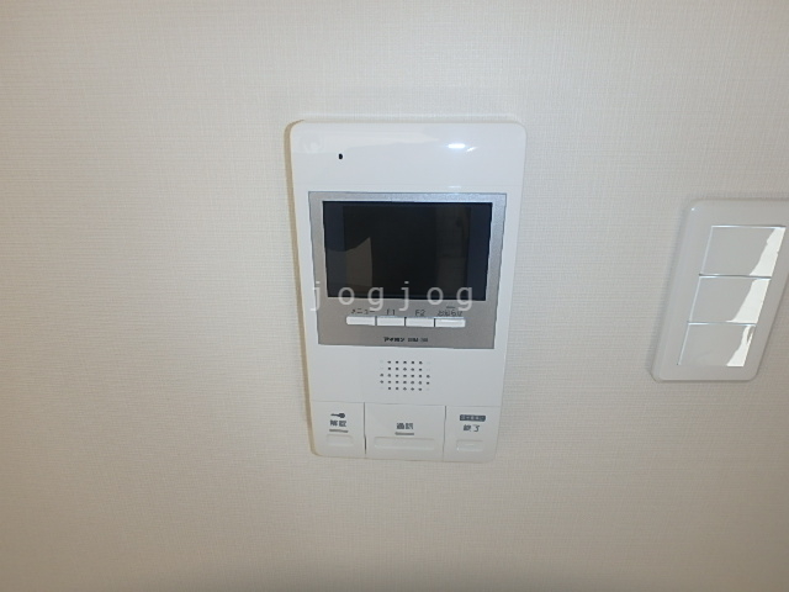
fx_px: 479
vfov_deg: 63.4
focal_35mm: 21
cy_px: 296
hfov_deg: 79.0
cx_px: 394
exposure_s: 1/80
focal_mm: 3.7
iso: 125
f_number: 3.5
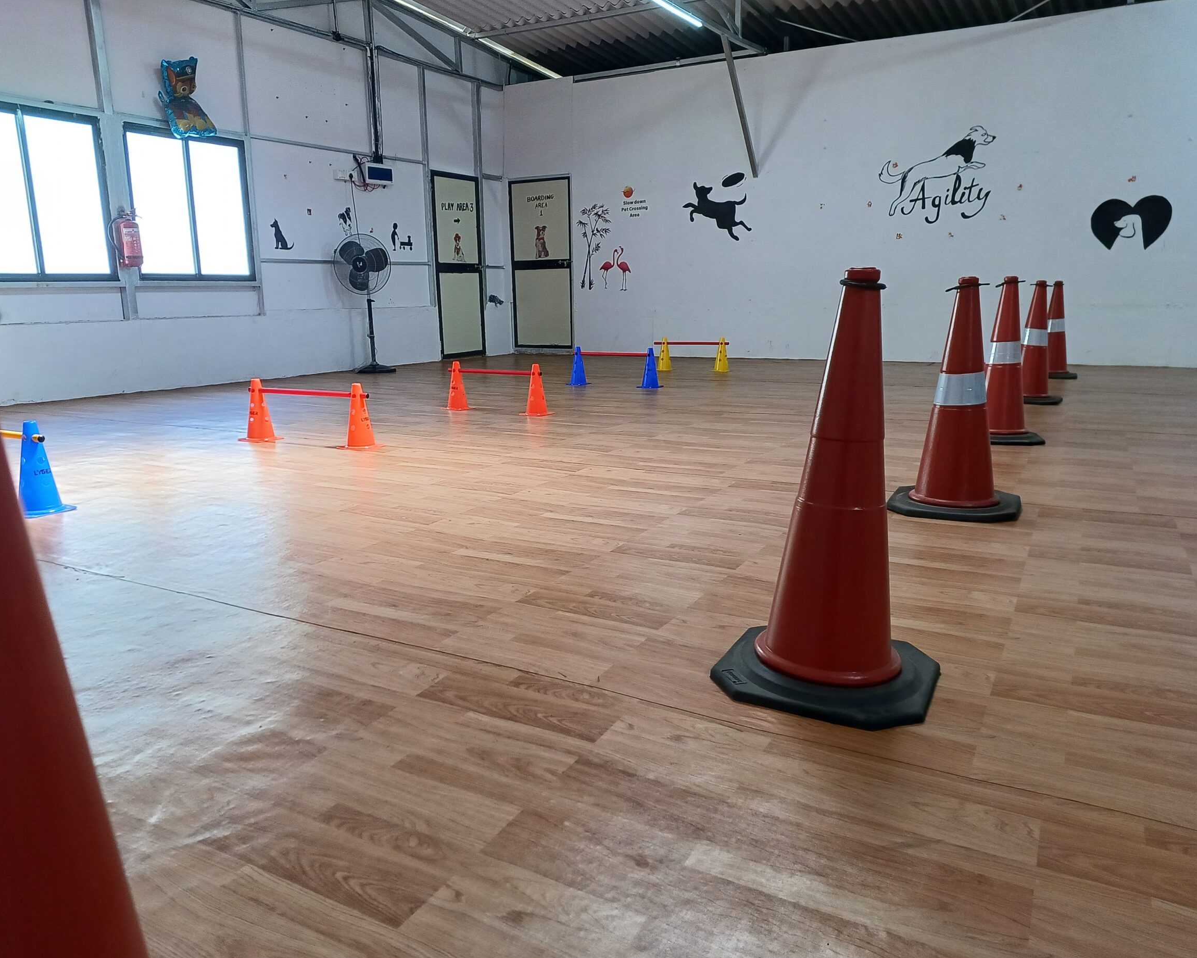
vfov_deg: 56.8
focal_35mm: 25
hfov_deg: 68.0
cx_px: 557
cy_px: 491
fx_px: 886
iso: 80
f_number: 1.8
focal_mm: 5.06
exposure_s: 1/50
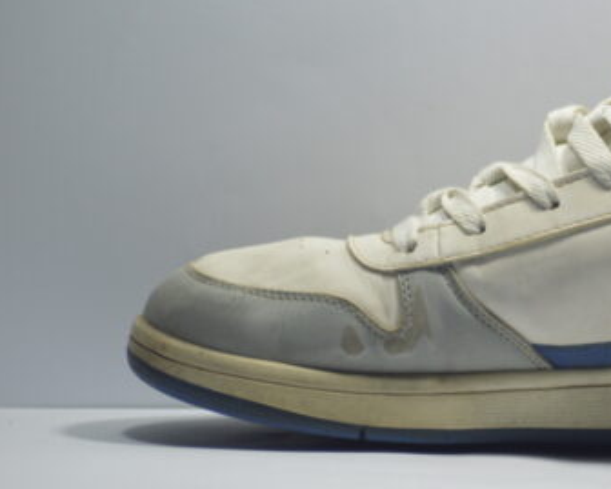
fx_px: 6129
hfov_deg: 5.7
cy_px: 183
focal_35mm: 339
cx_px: 536
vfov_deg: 4.6
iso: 400
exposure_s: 1/125
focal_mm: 135
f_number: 4.2
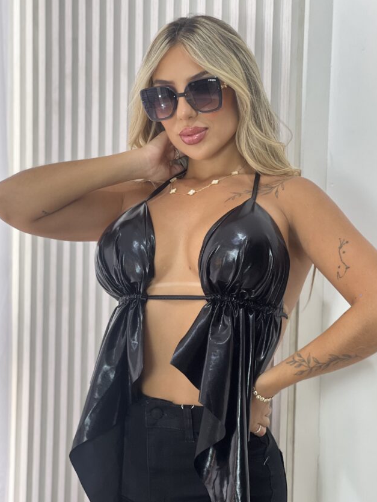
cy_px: 276
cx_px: 197
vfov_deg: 22.7
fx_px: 1248
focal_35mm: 86
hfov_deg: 17.2
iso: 160
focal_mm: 9
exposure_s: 1/120
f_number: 2.8
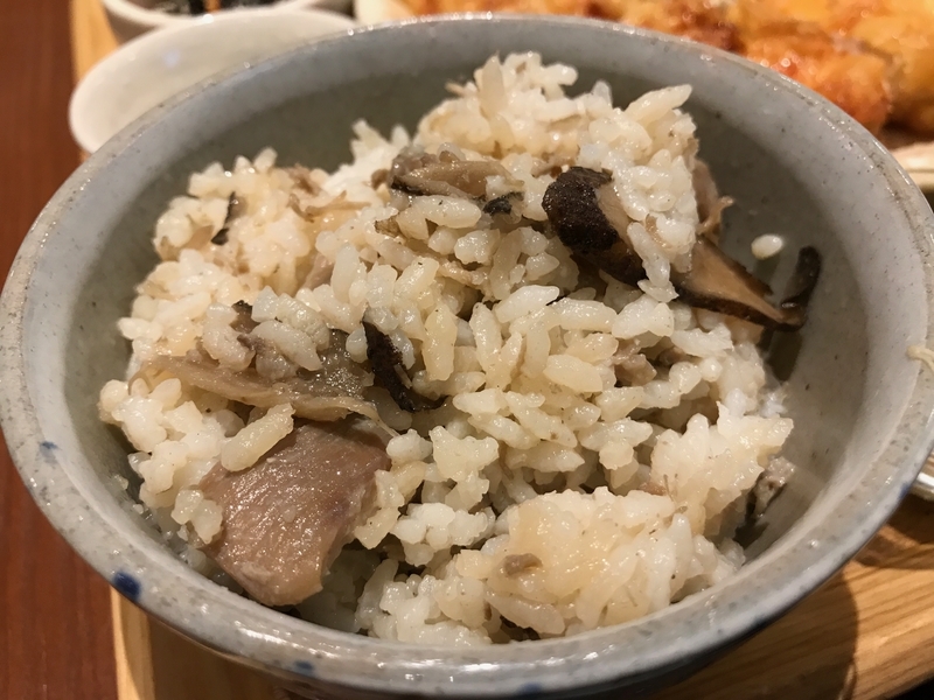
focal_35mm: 28
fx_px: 755
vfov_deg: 49.7
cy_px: 350
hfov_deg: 63.4
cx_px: 467
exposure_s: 1/30
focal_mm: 3.99
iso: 25
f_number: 1.8
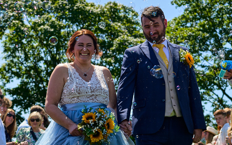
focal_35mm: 124
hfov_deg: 16.8
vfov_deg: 10.6
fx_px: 784
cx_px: 120
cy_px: 69
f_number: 4.5
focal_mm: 55
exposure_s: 1/125
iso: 250
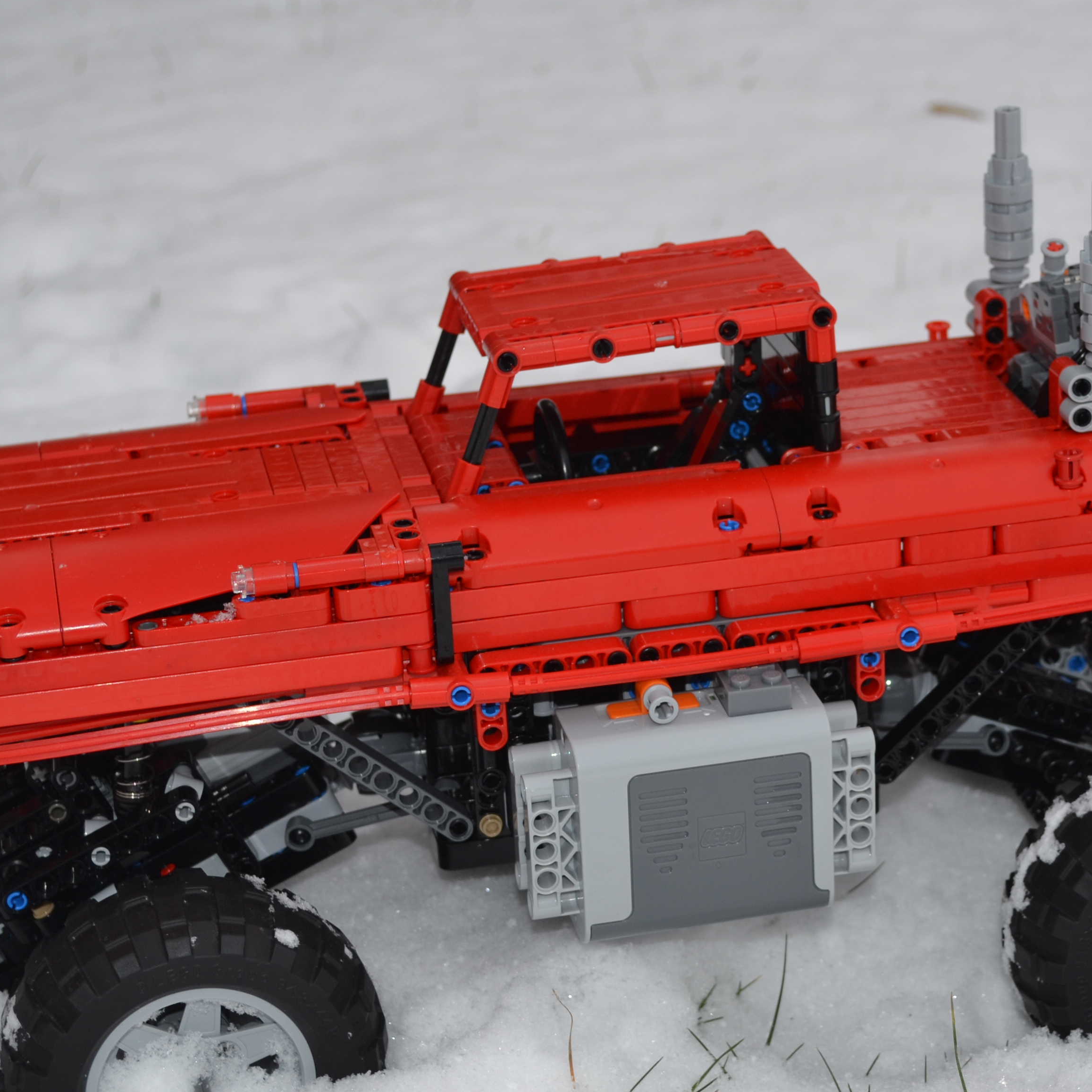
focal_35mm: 89
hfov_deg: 19.5
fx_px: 3171
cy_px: 609
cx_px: 669
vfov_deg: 19.5
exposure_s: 1/200
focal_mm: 35
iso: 110
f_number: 5
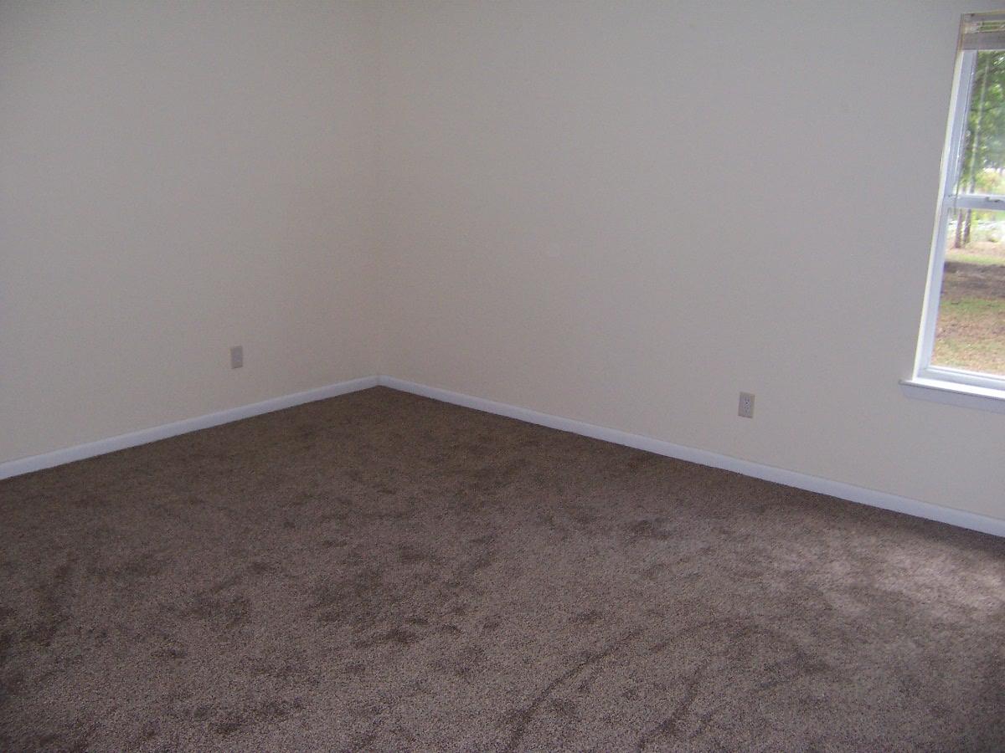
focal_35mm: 33
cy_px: 376
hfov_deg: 55.4
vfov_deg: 42.9
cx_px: 502
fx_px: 958
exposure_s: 1/60
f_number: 2.8
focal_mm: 5.5
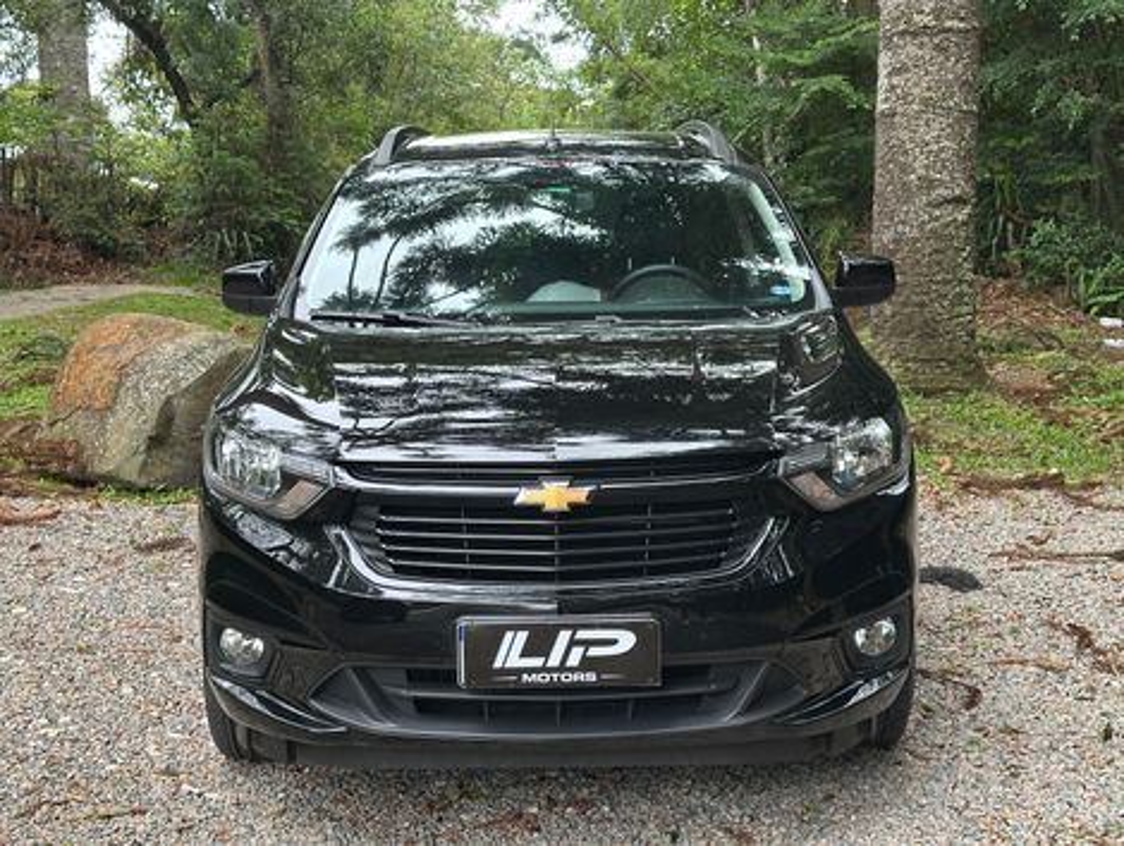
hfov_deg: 39.6
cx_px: 562
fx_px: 1561
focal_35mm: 48
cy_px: 423
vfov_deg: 30.3
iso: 80
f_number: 1.78
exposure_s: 1/136
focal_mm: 6.86
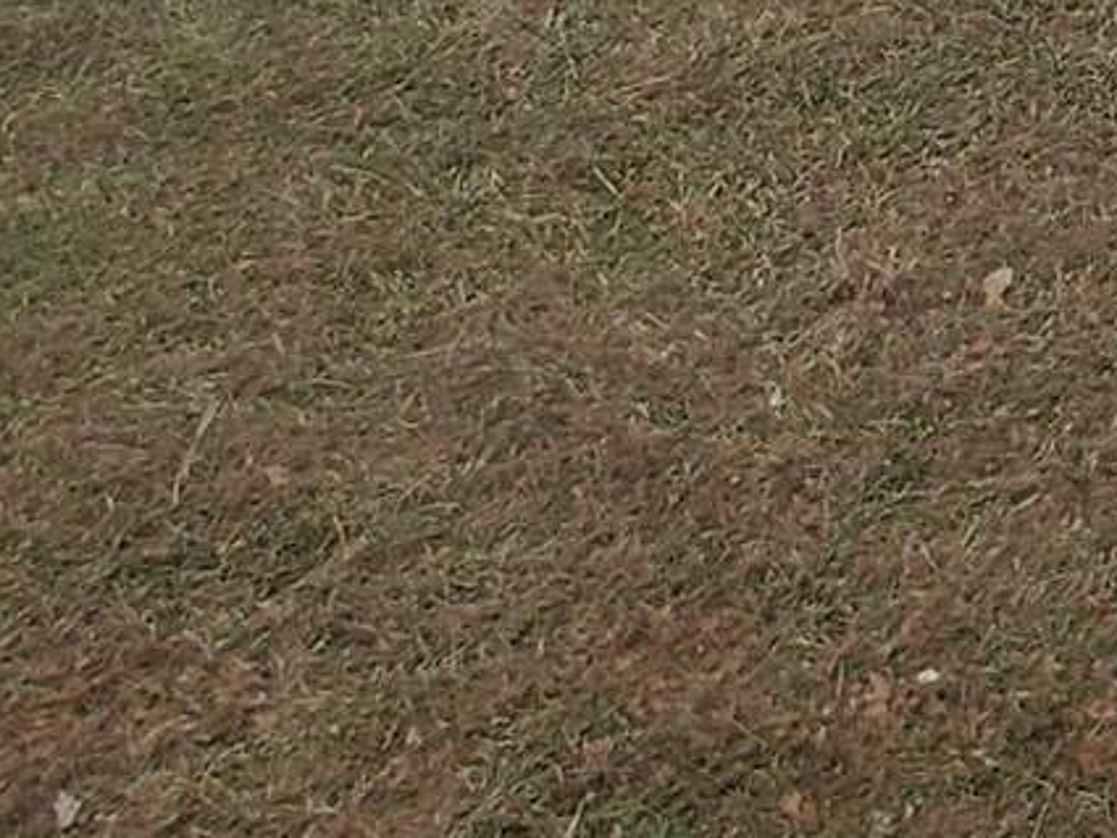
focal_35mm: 94
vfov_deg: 12.9
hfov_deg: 17.2
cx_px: 1995
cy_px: -1032
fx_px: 3034
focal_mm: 1.8
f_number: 2.2
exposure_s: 1/265
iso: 50
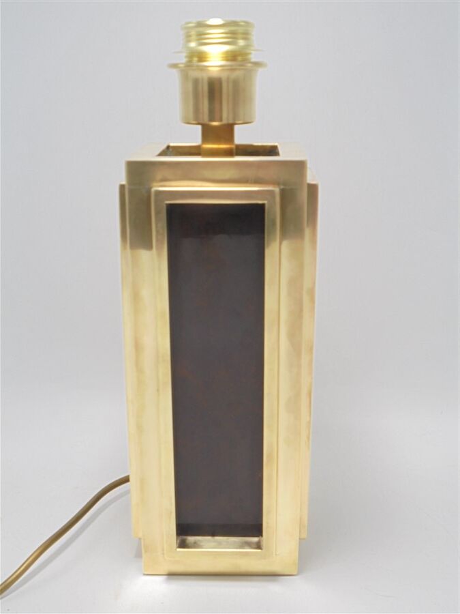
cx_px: 230
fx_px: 762
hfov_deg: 33.6
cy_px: 307
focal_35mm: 43
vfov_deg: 43.9
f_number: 4.5
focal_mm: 7.8
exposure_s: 1/40
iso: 100
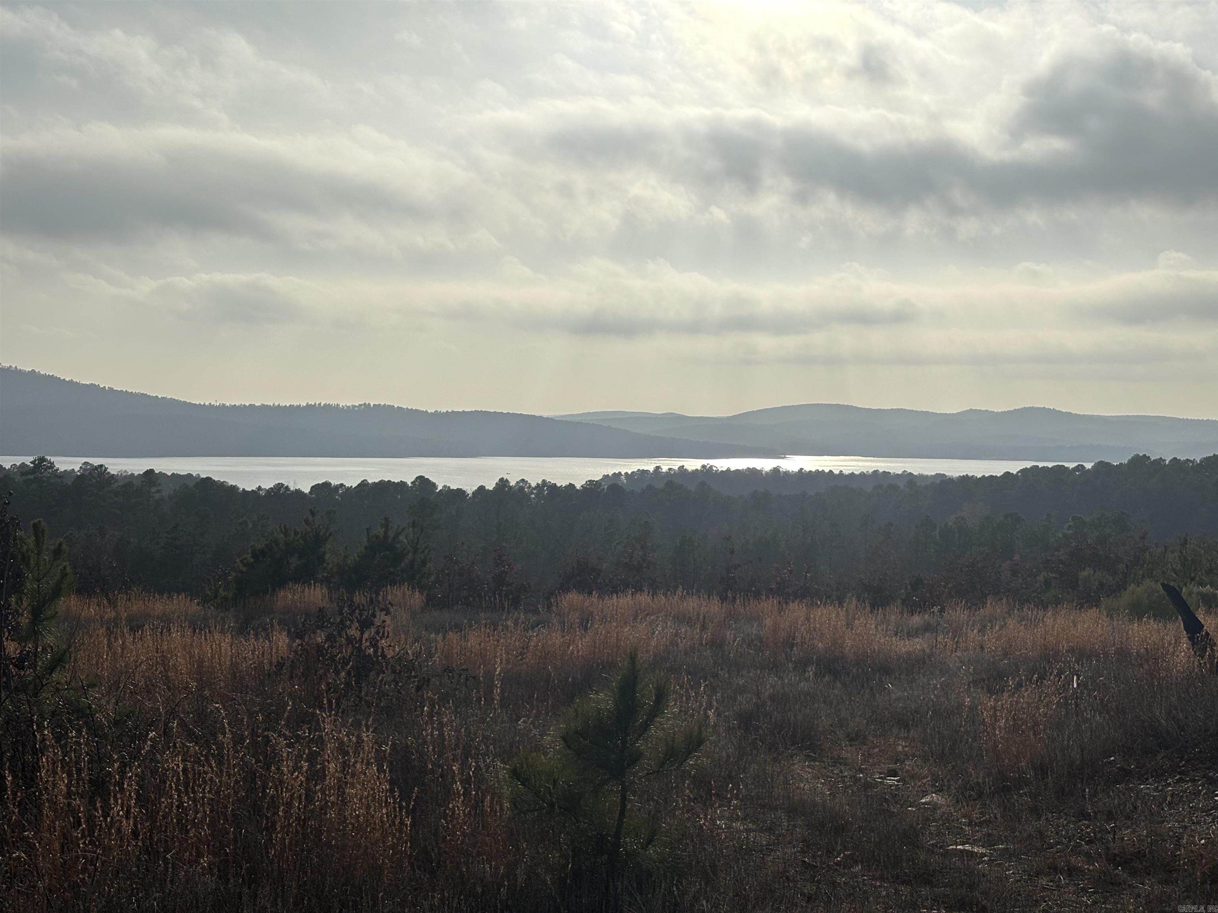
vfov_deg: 28.0
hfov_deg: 36.8
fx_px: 1830
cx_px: 609
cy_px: 456
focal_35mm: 52
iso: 25
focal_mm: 5.96
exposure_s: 1/18519
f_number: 1.6
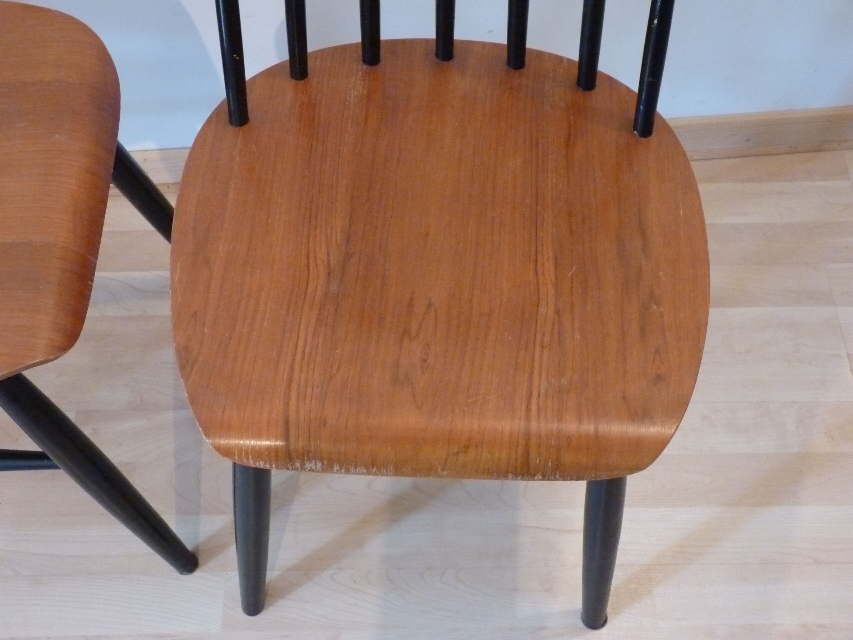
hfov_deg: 45.8
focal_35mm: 41
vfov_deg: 35.1
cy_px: 320
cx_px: 426
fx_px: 1010
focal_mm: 7.3
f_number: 3
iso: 800
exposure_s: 1/20
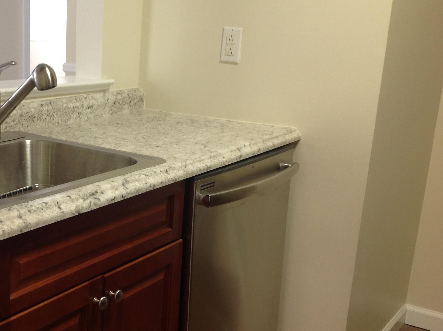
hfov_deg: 33.5
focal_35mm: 56
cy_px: 193
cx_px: 98
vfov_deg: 26.0
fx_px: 716
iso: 64
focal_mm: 4.28
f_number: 2.4
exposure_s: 1/15
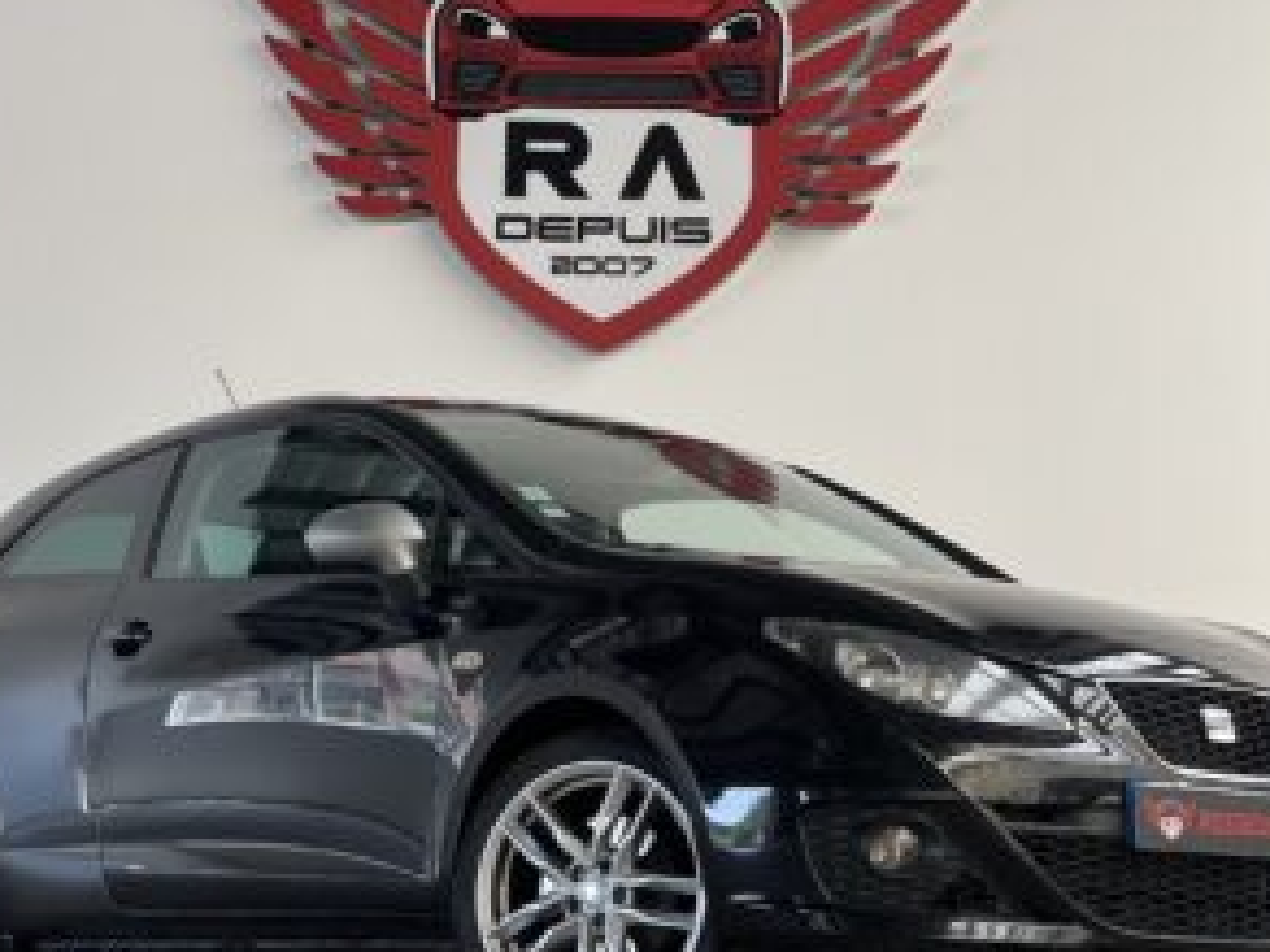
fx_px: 3632
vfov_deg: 14.9
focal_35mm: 99
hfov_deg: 19.8
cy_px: 428
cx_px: 620
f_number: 2.8
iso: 100
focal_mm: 9
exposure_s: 1/121
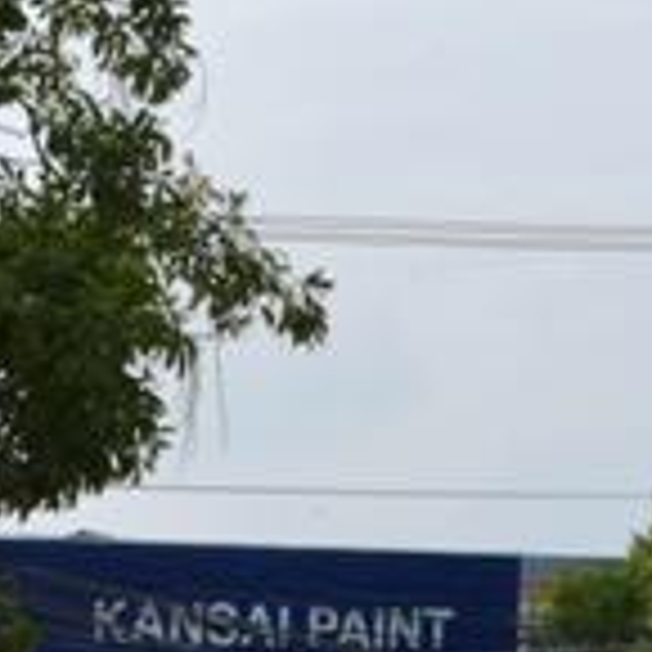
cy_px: 841
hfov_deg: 5.5
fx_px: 6582
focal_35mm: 309
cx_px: 1416
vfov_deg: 5.6
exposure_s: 1/60
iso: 250
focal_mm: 55
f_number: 22
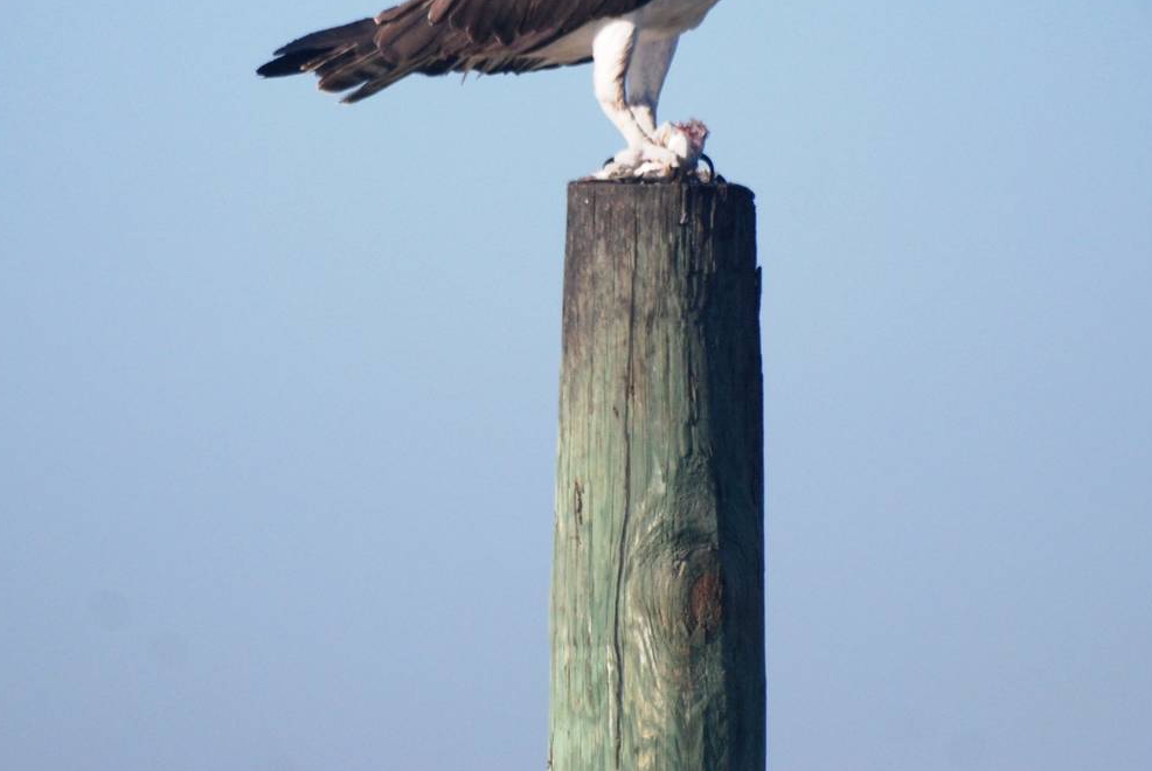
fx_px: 23387
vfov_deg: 1.9
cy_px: 166
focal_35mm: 730
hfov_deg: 2.8
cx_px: 680
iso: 400
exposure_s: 1/2000
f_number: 5.6
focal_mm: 300
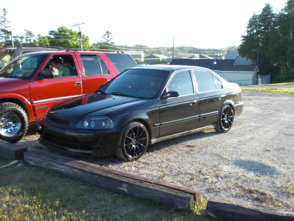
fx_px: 323
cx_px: 147
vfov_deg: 37.7
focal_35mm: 38
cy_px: 110
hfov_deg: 49.0
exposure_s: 1/160
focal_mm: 6.3
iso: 64
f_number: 3.1
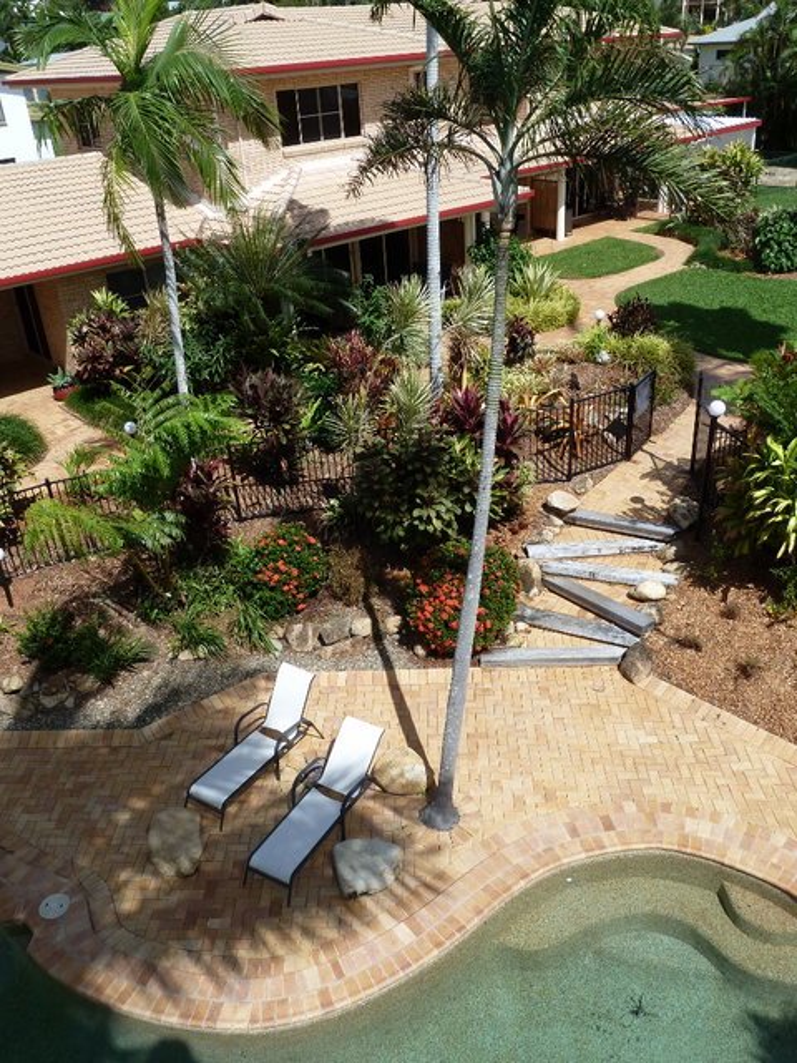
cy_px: 532
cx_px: 398
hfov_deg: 48.2
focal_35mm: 29
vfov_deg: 61.7
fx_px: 890
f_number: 5
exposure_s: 1/500
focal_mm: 4.7
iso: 80
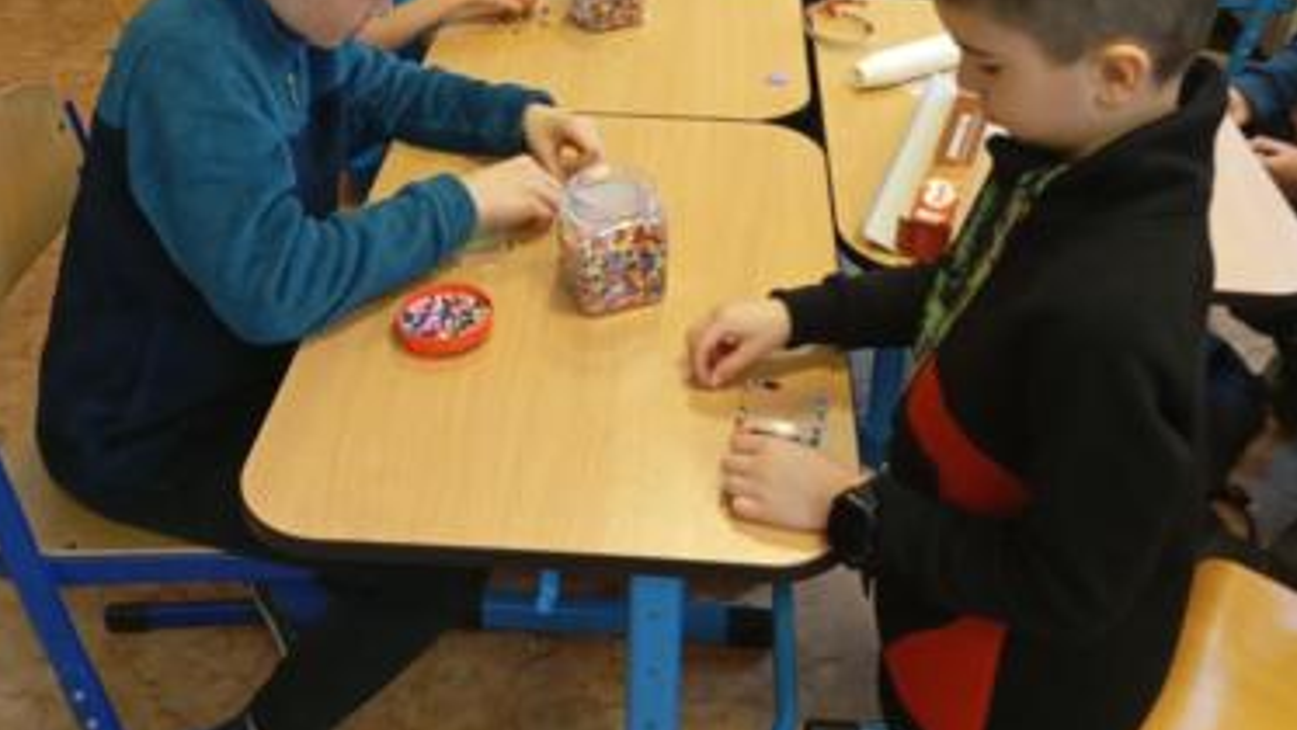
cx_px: 648
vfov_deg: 27.3
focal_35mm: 41
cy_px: -3
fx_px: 1410
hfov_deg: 49.4
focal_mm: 4.27
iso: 987
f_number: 1.8
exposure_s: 1/33.3
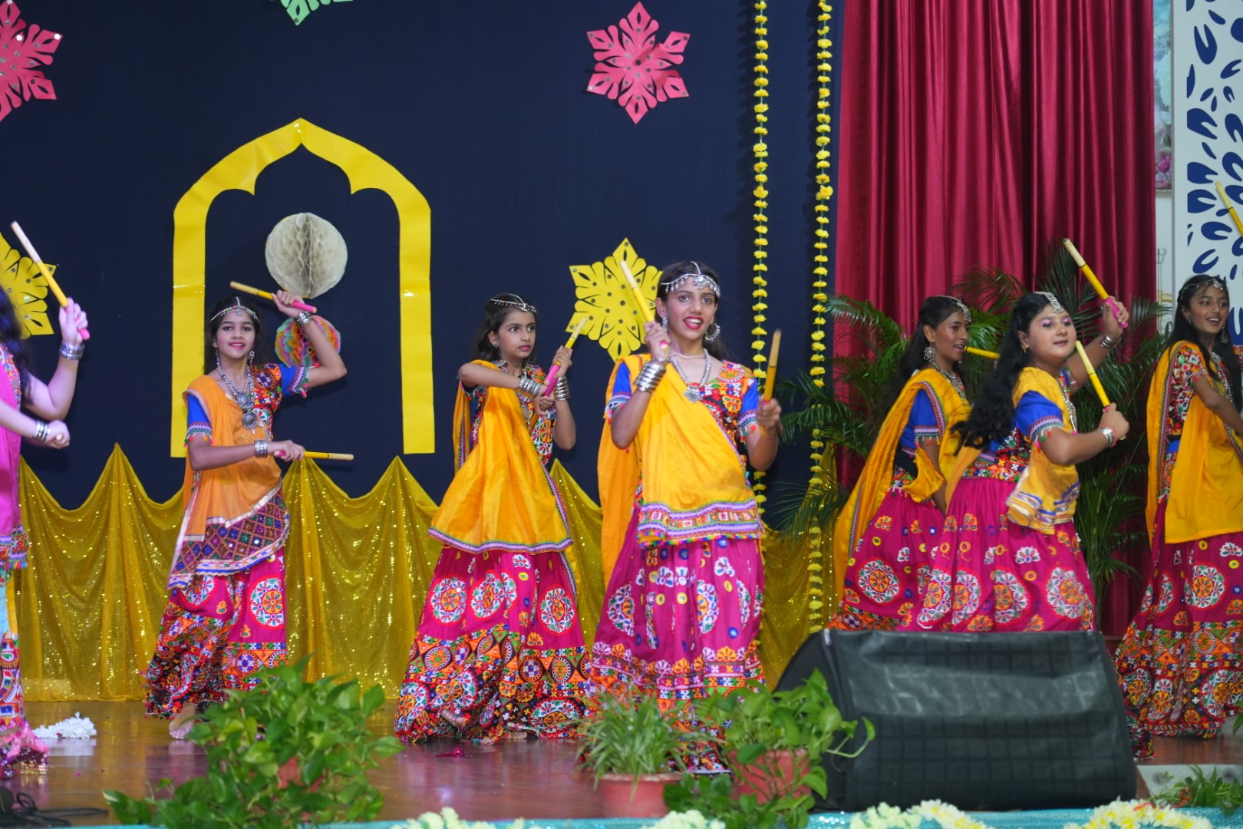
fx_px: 3625
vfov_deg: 13.0
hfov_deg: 19.5
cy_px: 414
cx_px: 622
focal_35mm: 105
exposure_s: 1/200
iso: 1600
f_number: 4.5
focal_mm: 105
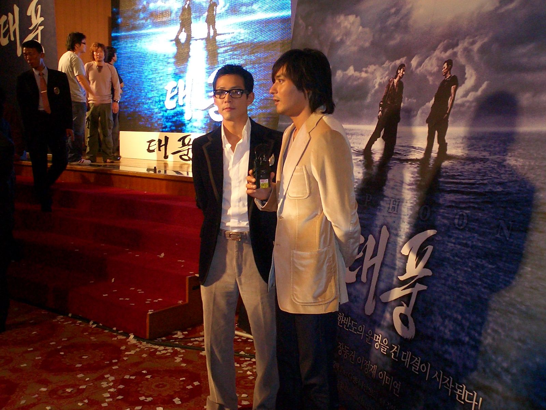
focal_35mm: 37
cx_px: 273
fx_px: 584
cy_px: 205
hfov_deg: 50.1
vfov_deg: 38.7
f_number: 3.5
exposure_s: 1/40
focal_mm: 5.6
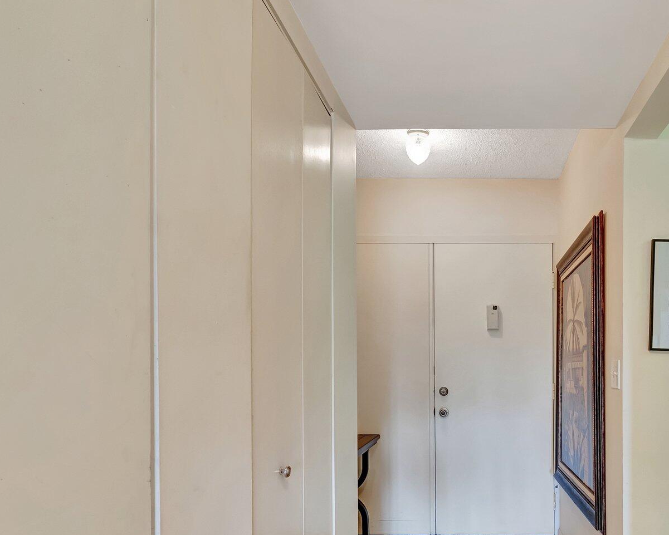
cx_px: 491
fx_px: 475
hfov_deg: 66.5
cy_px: 367
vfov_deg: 57.2
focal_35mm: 24
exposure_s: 1/6
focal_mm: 10
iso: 1000
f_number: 8
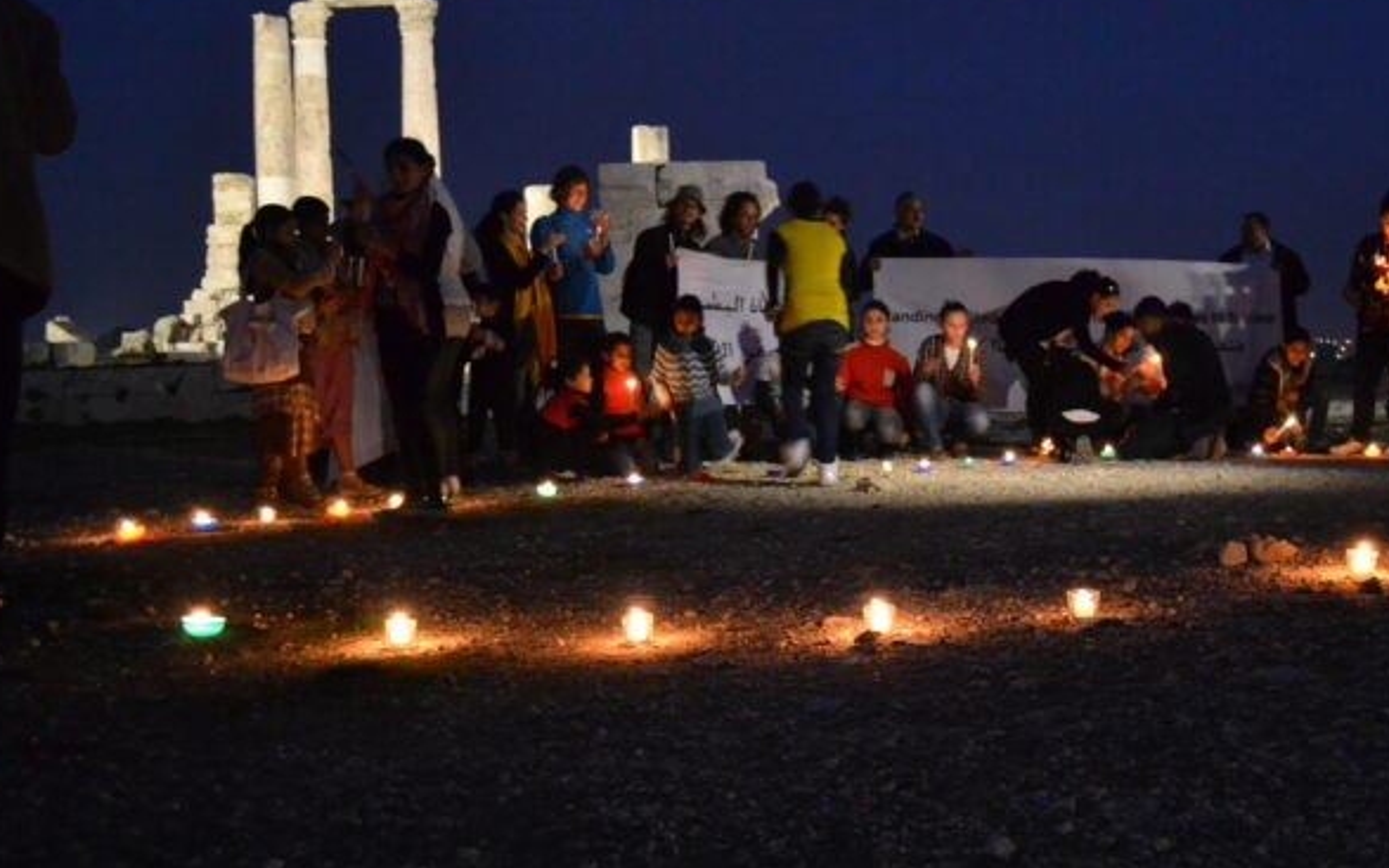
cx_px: 873
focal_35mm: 36
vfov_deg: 35.3
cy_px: 456
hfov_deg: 53.4
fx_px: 1363
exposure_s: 1/13
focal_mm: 18
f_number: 3.5
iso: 3200
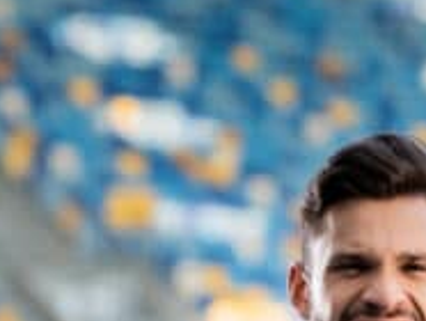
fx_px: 7603
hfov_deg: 3.2
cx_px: 630
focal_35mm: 617
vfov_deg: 2.4
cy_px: 606
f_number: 4
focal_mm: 112
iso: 250
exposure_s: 1/640
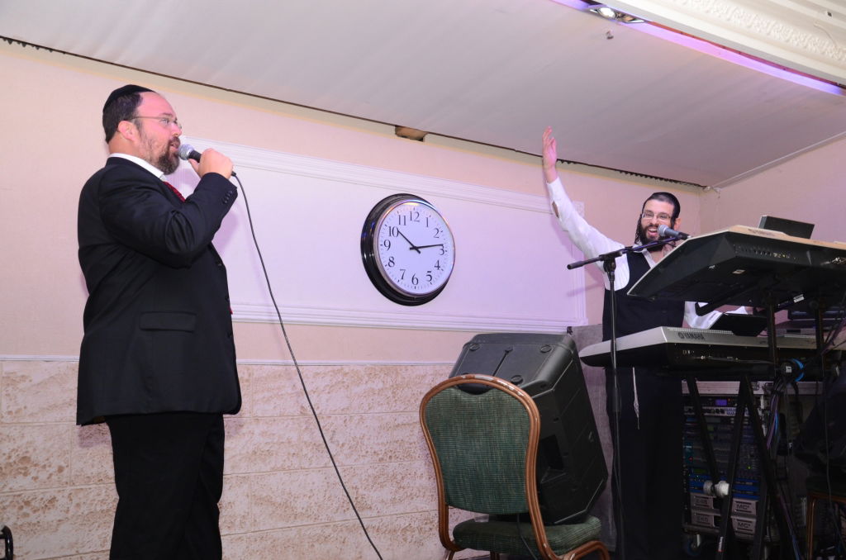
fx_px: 879
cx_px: 423
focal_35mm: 38
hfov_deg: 51.4
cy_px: 280
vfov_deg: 35.3
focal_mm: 25
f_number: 5.6
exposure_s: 1/160
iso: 1000
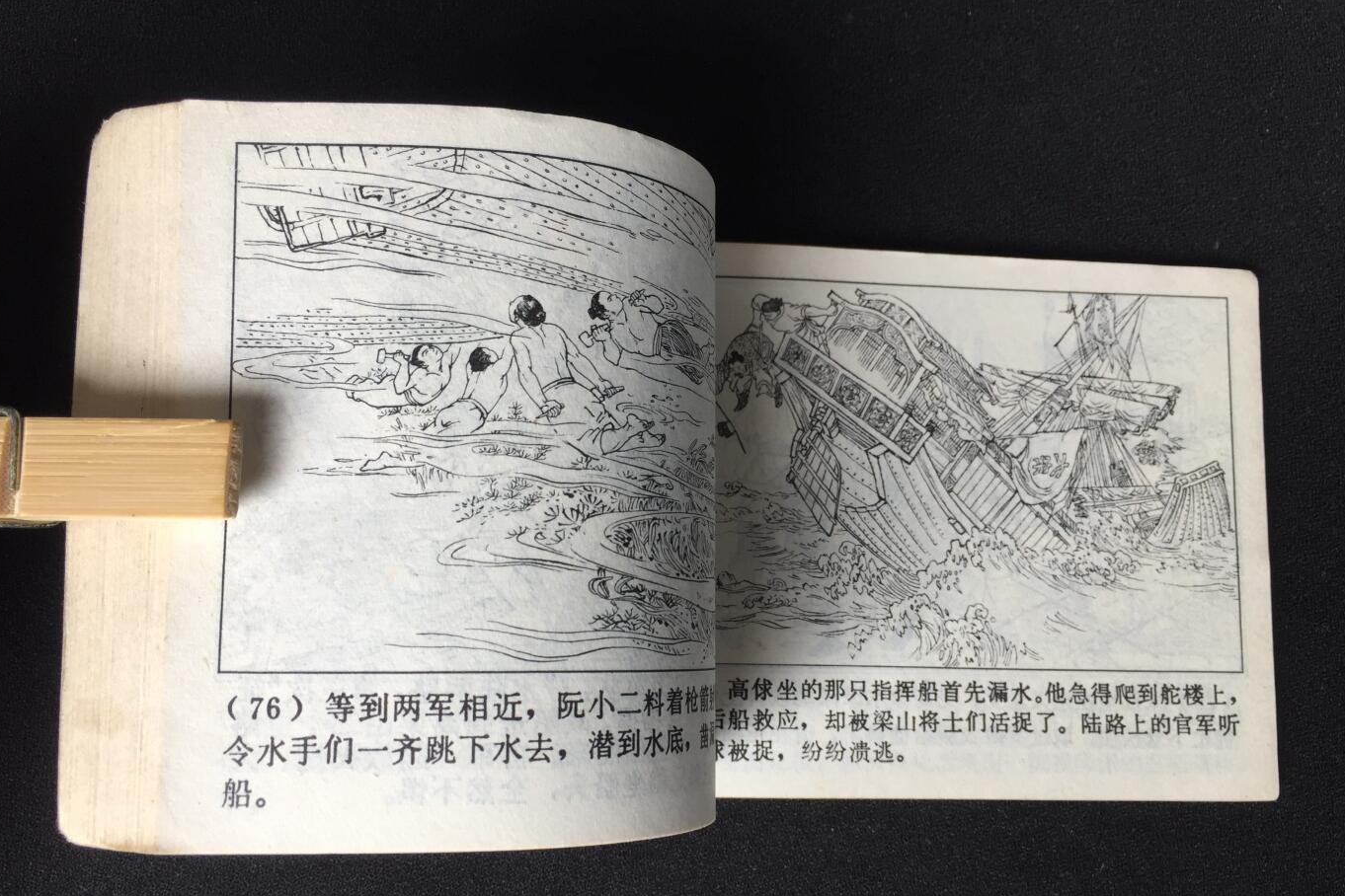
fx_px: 1158
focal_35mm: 31
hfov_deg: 60.3
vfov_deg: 42.2
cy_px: 508
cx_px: 661
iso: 40
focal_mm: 4.15
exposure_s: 1/100
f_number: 2.2
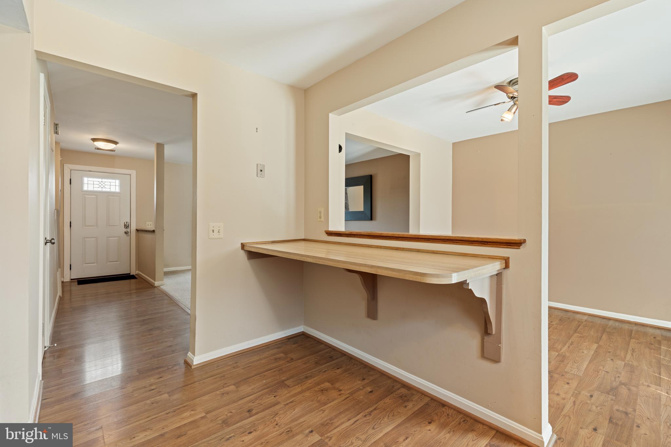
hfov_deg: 96.7
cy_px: 224
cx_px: 336
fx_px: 298
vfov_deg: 73.7
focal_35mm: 16
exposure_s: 1/13
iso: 320
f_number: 7.1
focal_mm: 16
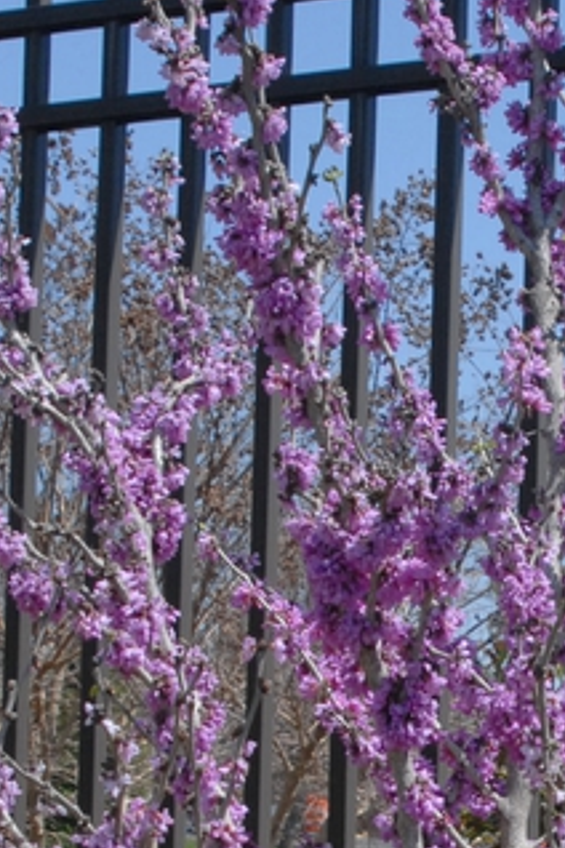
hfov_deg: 9.4
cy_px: 800
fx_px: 3413
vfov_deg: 14.0
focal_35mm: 145
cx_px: 649
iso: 400
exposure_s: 1/350
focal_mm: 30
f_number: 10
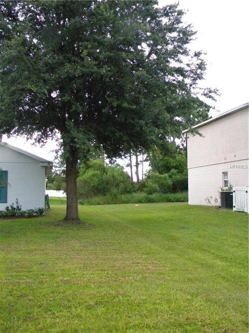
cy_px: 166
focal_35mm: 36
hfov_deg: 39.7
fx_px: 345
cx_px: 124
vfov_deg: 51.4
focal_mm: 6.4
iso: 800
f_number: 3.7
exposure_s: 1/142
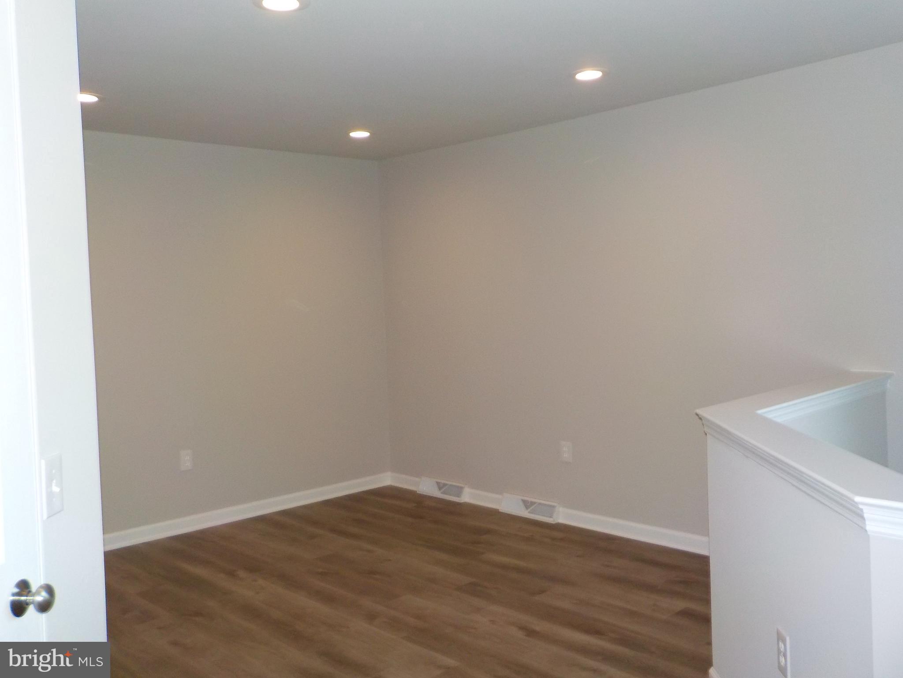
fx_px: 783
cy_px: 339
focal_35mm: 30
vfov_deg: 46.8
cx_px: 452
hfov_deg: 60.0
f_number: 3.3
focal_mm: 4.1
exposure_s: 1/30
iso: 250
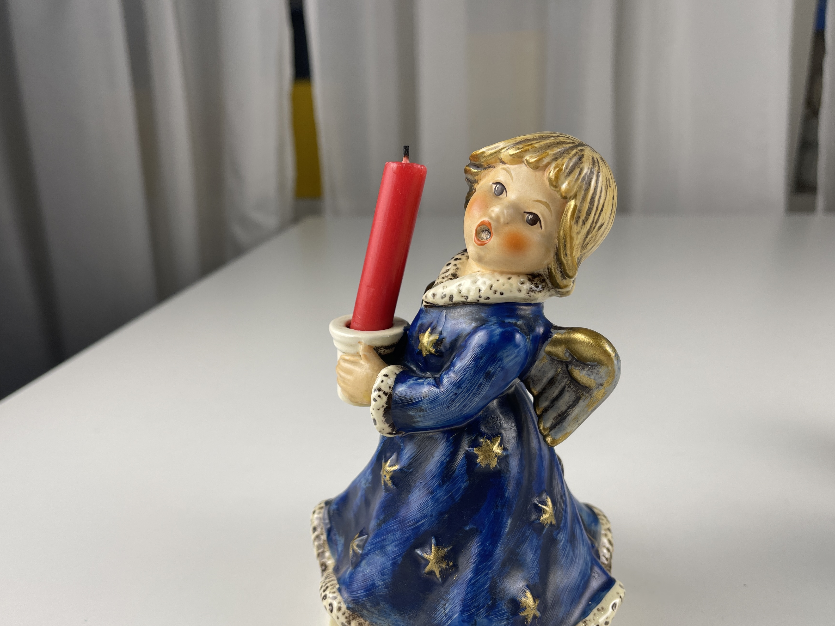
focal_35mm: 29
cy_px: 362
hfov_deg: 61.6
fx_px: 700
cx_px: 382
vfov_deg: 48.1
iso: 32
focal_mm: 5.1
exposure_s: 1/163
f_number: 1.6
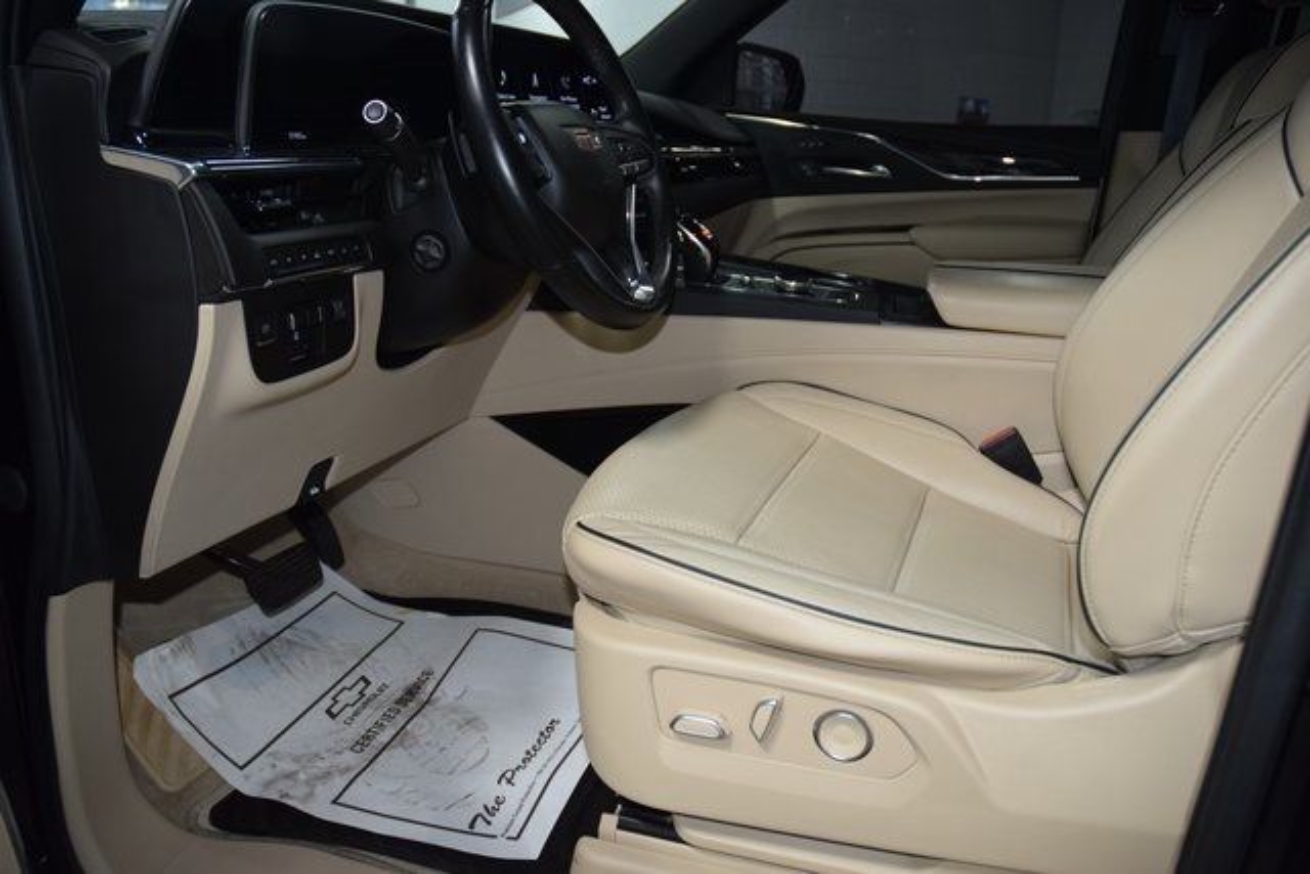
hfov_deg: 67.4
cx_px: 655
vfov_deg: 48.0
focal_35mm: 27
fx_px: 983
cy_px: 437
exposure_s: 1/60
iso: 800
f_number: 3.5
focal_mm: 18
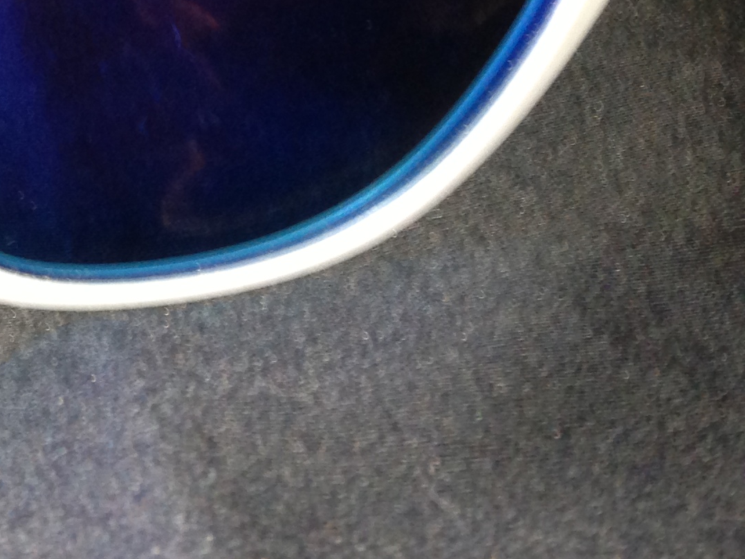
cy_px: -73
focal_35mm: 100
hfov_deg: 17.6
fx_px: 2152
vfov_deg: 14.4
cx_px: -383
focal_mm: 4.13
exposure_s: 1/16
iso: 100
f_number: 2.4
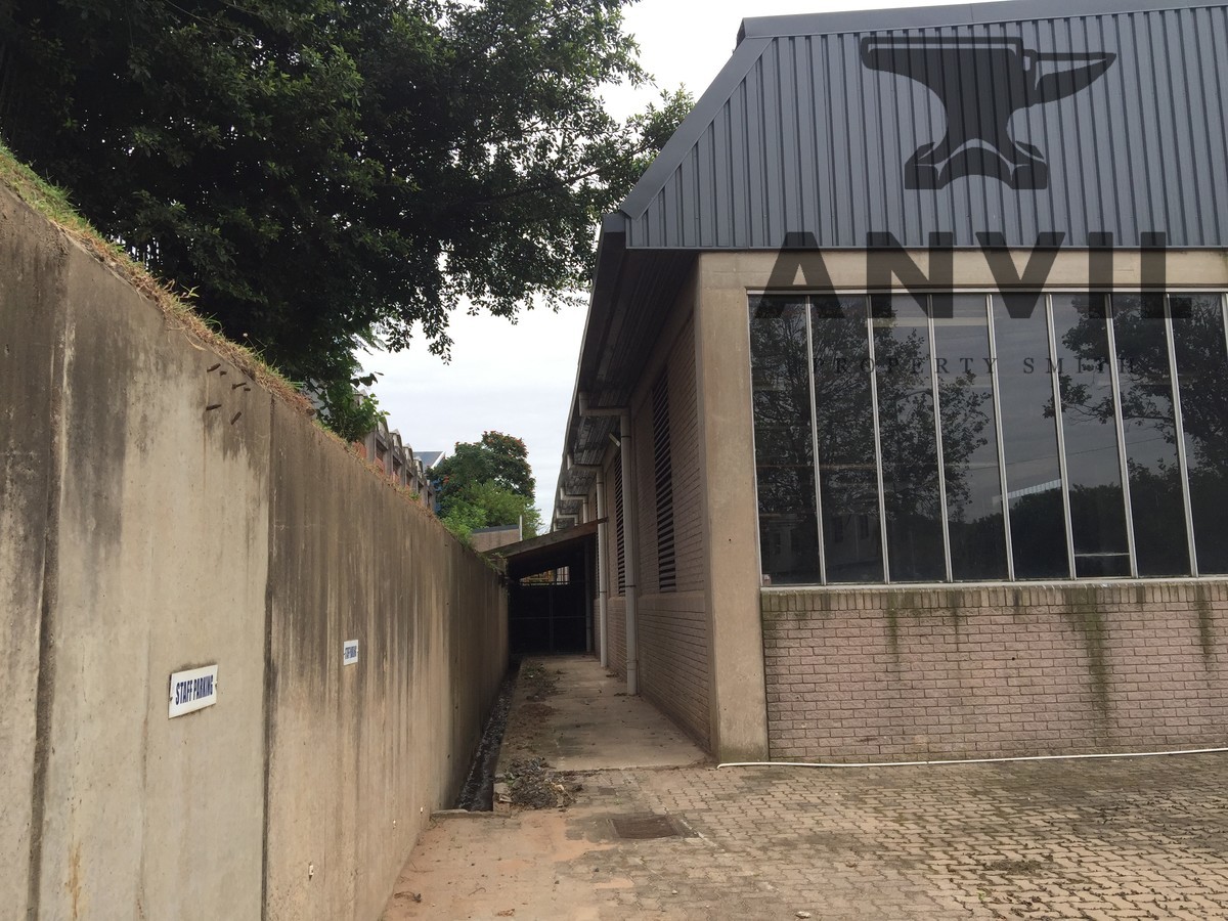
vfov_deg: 48.2
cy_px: 460
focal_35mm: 29
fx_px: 1029
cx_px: 614
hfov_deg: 61.7
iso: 32
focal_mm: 4.15
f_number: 2.2
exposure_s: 1/590
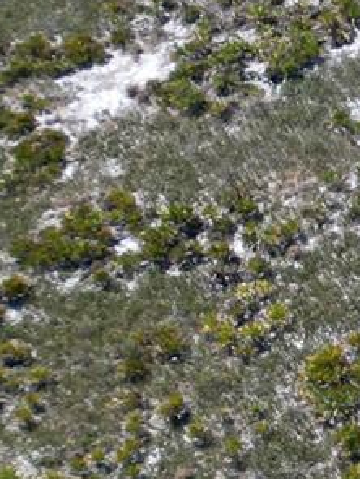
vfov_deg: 15.1
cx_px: 1284
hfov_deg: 8.3
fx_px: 1799
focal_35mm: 130
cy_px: 133
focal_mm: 6.72
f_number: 1.7
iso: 150
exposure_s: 1/1600
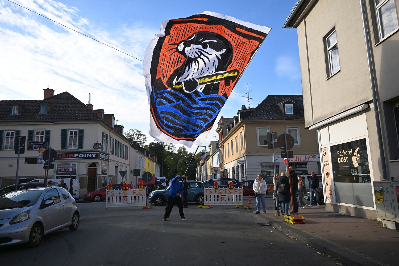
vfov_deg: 48.7
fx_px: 294
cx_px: 200
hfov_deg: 68.4
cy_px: 133
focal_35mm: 26
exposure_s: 1/800
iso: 160
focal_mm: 26.5
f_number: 4.2
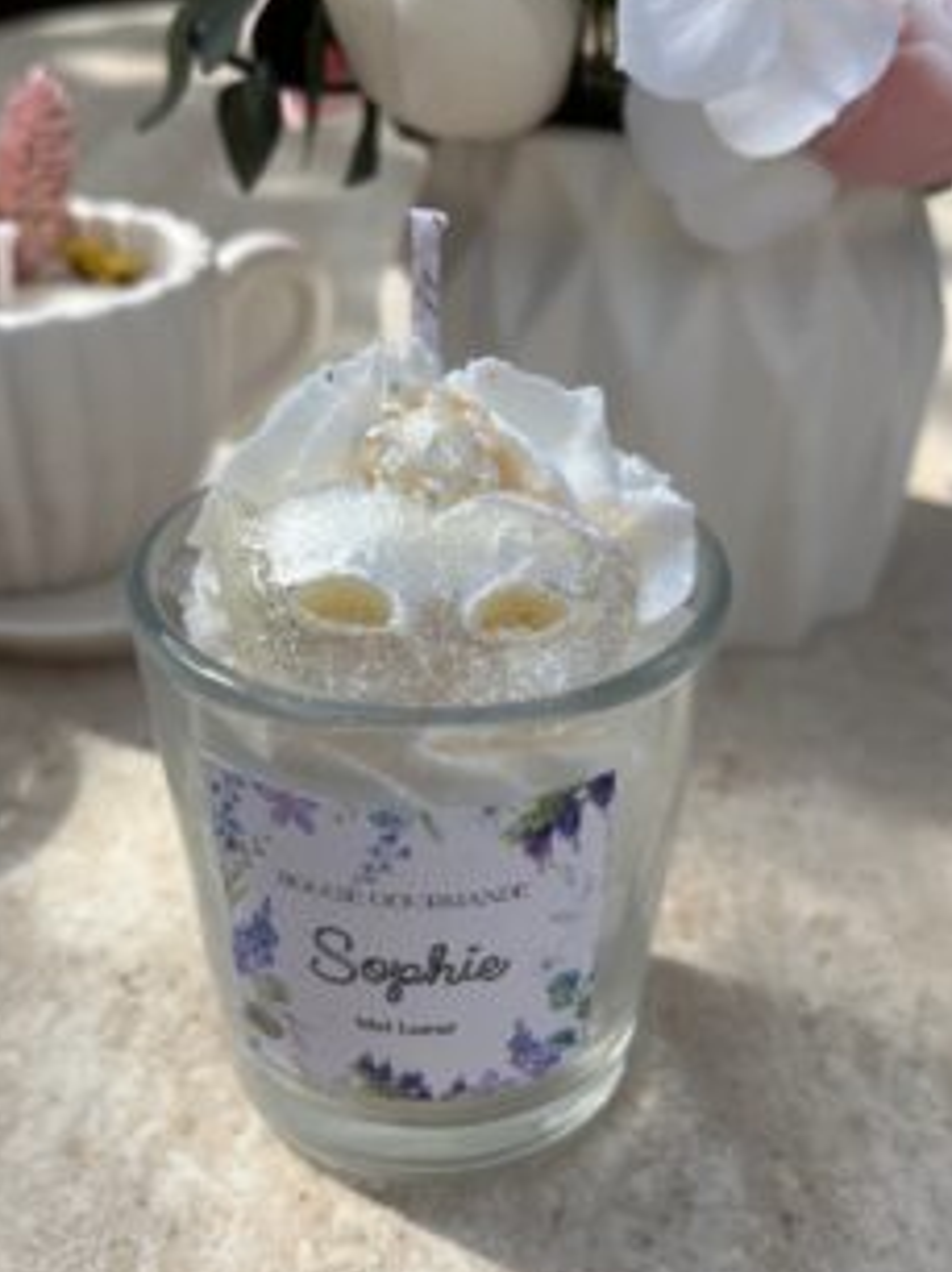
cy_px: 802
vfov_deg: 53.3
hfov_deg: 41.7
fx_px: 1248
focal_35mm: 34
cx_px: 457
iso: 50
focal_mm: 5.1
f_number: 1.6
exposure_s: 1/3521
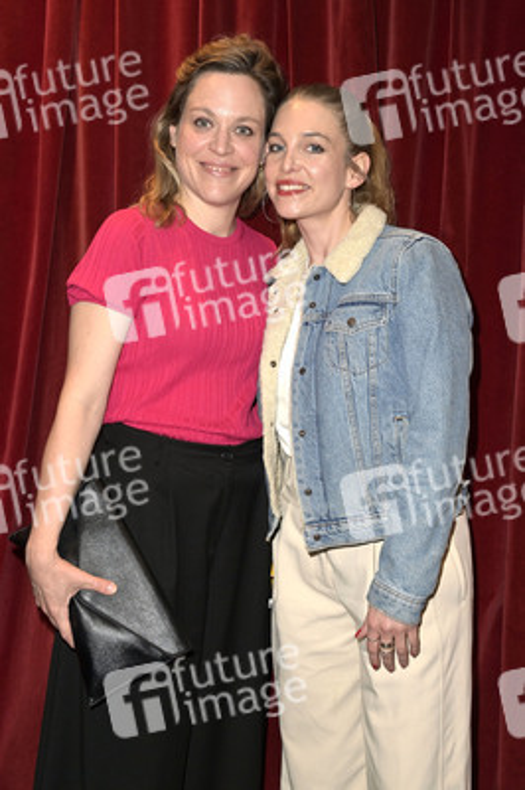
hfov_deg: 29.2
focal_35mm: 46
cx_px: 262
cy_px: 395
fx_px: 1008
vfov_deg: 42.8
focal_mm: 46
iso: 1000
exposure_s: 1/125
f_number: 5.6
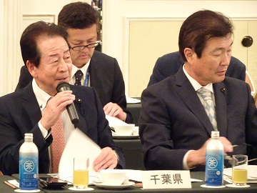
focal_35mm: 254
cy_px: 96
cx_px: 128
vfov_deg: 5.9
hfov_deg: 7.8
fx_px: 1886
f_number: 6.3
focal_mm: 43.45
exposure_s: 1/40
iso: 3200
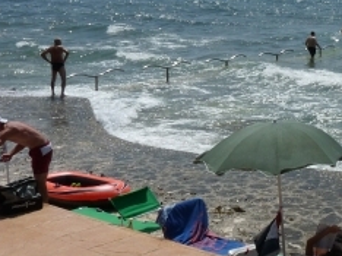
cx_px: 428
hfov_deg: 22.9
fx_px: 760
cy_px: 61
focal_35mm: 77
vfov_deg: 19.0
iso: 100
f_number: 8
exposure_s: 1/500
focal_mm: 5.3
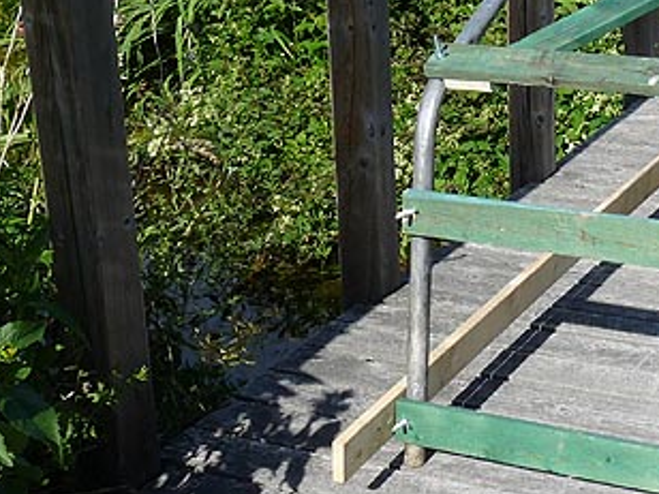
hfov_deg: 23.9
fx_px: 1504
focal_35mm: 79
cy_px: 77
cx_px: 623
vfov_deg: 18.4
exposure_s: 1/400
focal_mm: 4.8
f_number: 5.6
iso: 100
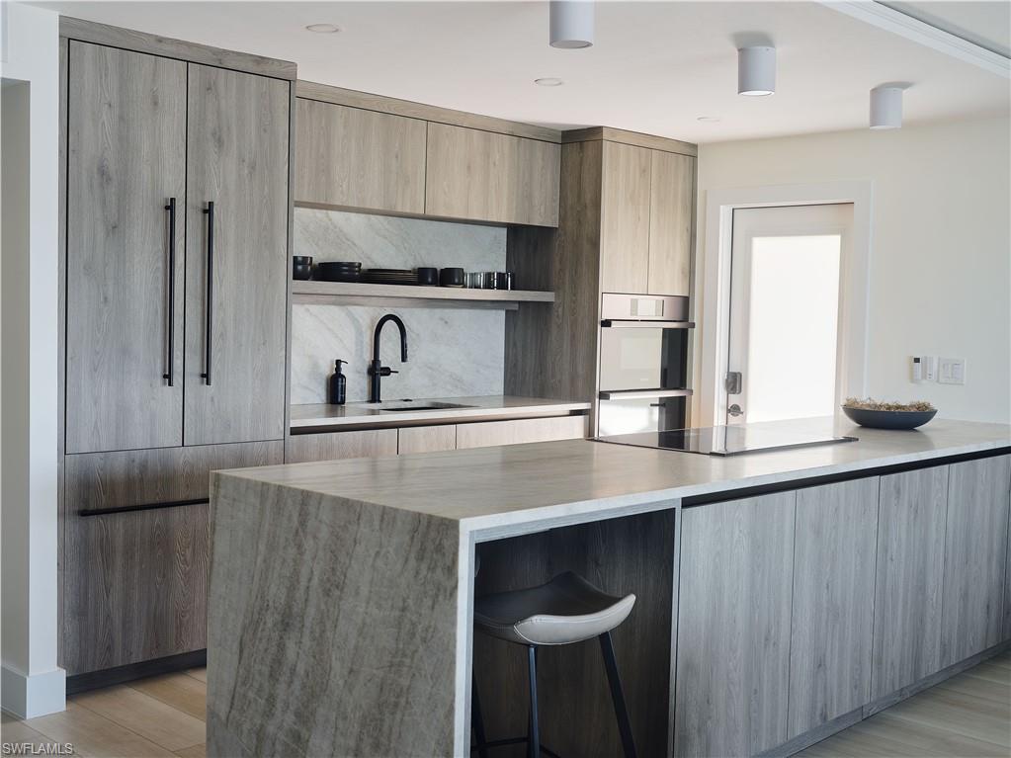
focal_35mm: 42
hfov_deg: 44.8
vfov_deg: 34.3
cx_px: 506
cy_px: 379
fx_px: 1227
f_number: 7.1
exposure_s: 1/4
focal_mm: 52.7
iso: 100
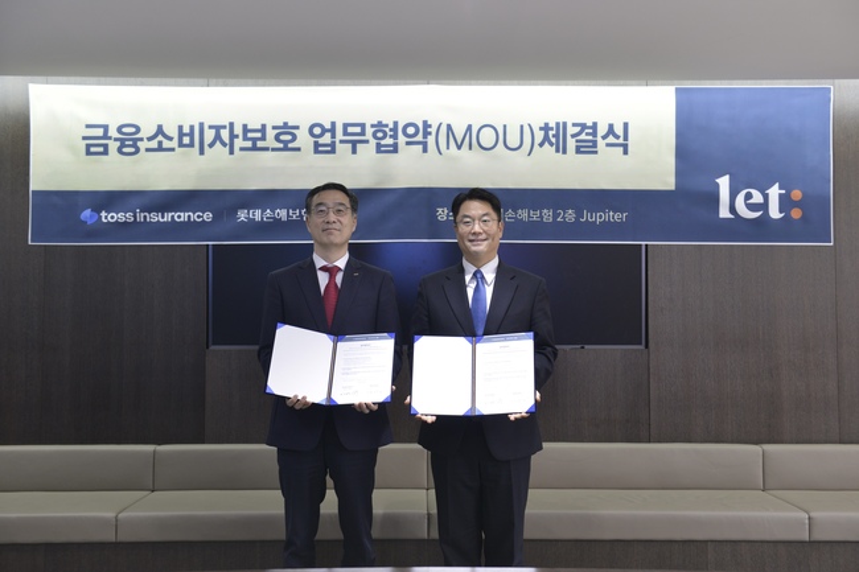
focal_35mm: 40
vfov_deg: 33.4
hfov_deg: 48.5
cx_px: 430
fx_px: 954
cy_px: 286
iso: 1000
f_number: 4.5
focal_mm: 40
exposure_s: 1/40
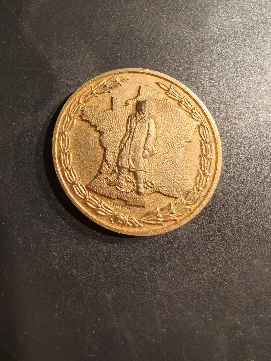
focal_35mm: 23
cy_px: 180
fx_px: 240
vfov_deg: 73.9
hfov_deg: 58.9
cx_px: 136
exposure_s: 1/100
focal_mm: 2.32
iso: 200
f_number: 2
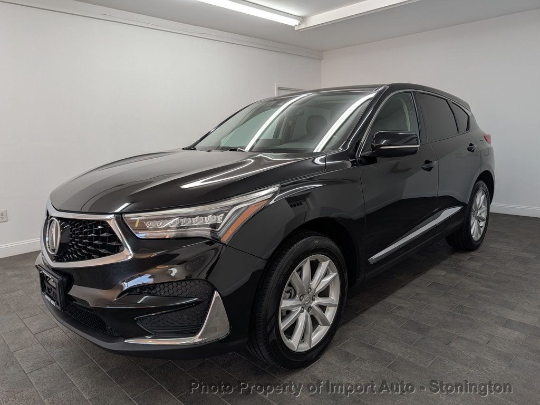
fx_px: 374
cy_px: 202
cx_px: 270
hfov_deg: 71.6
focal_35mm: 24
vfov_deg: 56.8
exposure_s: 1/60
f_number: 1.68
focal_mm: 6.9
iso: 36
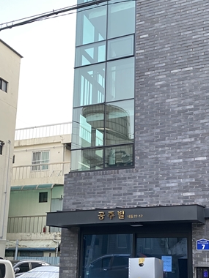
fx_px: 330
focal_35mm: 41
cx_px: 153
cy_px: 195
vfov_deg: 44.8
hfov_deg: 34.5
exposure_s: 1/60
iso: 500
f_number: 1.8
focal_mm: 4.25
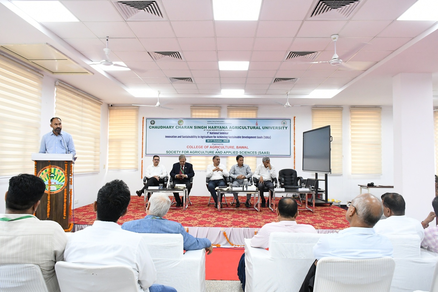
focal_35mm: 27
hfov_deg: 67.4
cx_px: 219
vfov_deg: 47.9
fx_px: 328
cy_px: 146
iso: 2500
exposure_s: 1/100
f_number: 6.3
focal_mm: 18
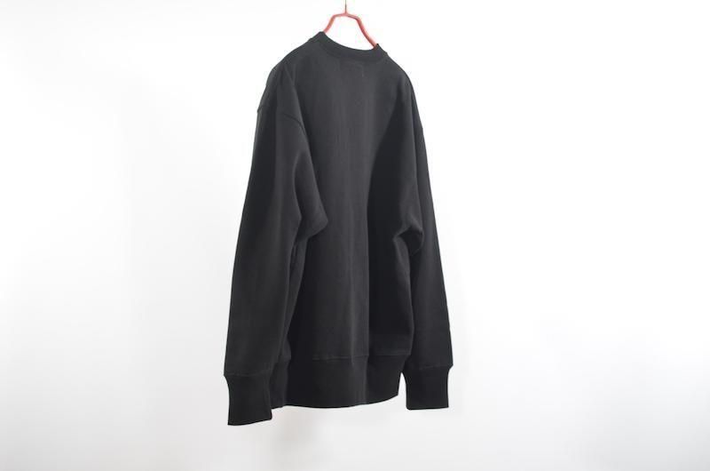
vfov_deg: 22.5
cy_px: 236
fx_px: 1181
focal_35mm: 60
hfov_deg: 33.5
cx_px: 355
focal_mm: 40
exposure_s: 1/50
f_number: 3.5
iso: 800
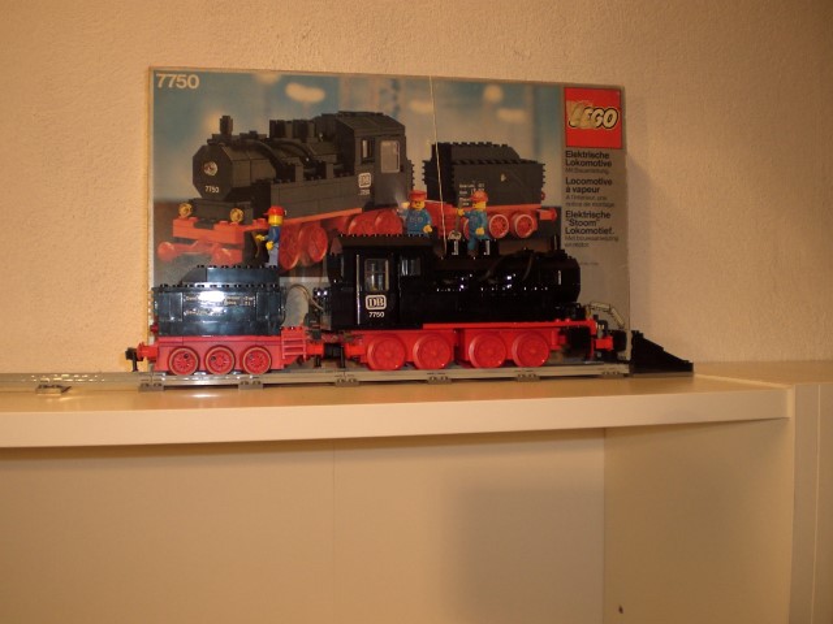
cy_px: 312
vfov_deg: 37.7
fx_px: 914
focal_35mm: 38
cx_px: 416
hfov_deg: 49.0
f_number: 3.1
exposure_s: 1/50
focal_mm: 6.3
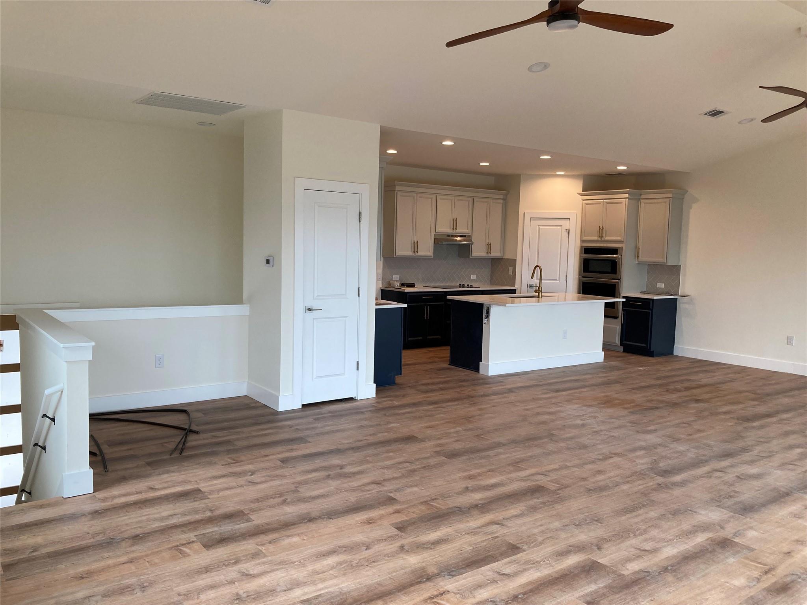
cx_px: 404
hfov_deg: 63.4
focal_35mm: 28
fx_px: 653
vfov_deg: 49.7
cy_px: 302
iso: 50
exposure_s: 1/120
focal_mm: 3.99
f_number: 1.8
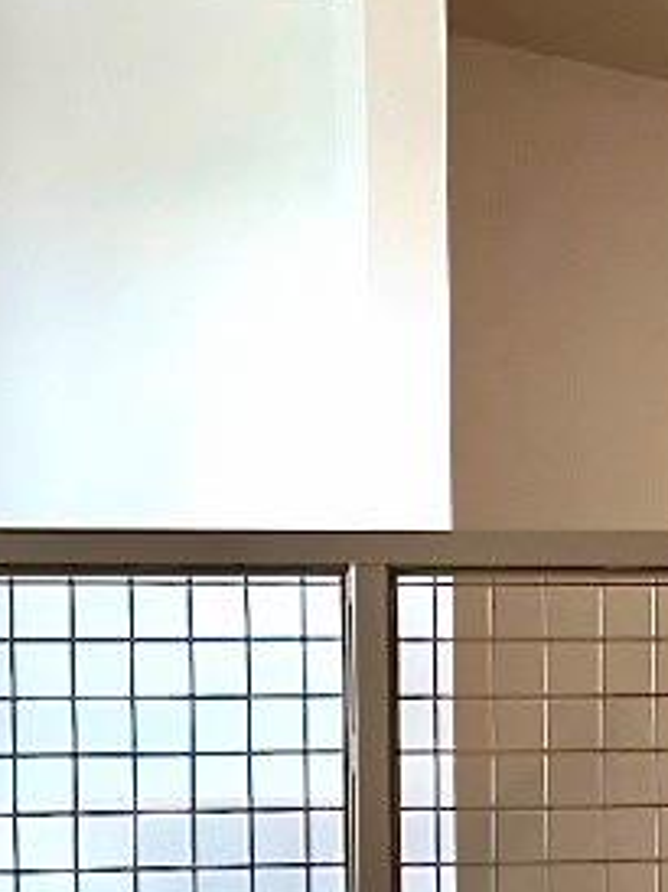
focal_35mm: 101
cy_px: 791
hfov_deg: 14.5
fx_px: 2603
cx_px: 560
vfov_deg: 19.1
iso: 40
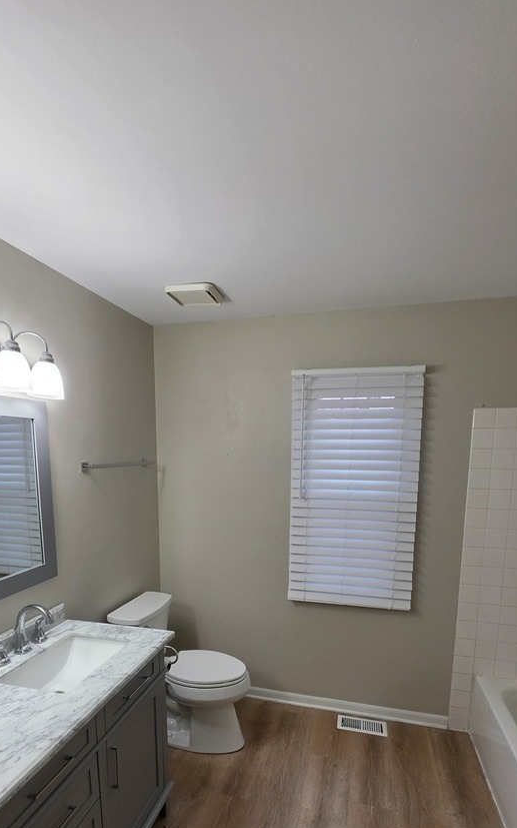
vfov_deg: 89.0
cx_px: 240
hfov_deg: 64.9
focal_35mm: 18
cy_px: 524
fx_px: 406
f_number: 1.9
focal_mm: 2.2
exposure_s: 1/120
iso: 64
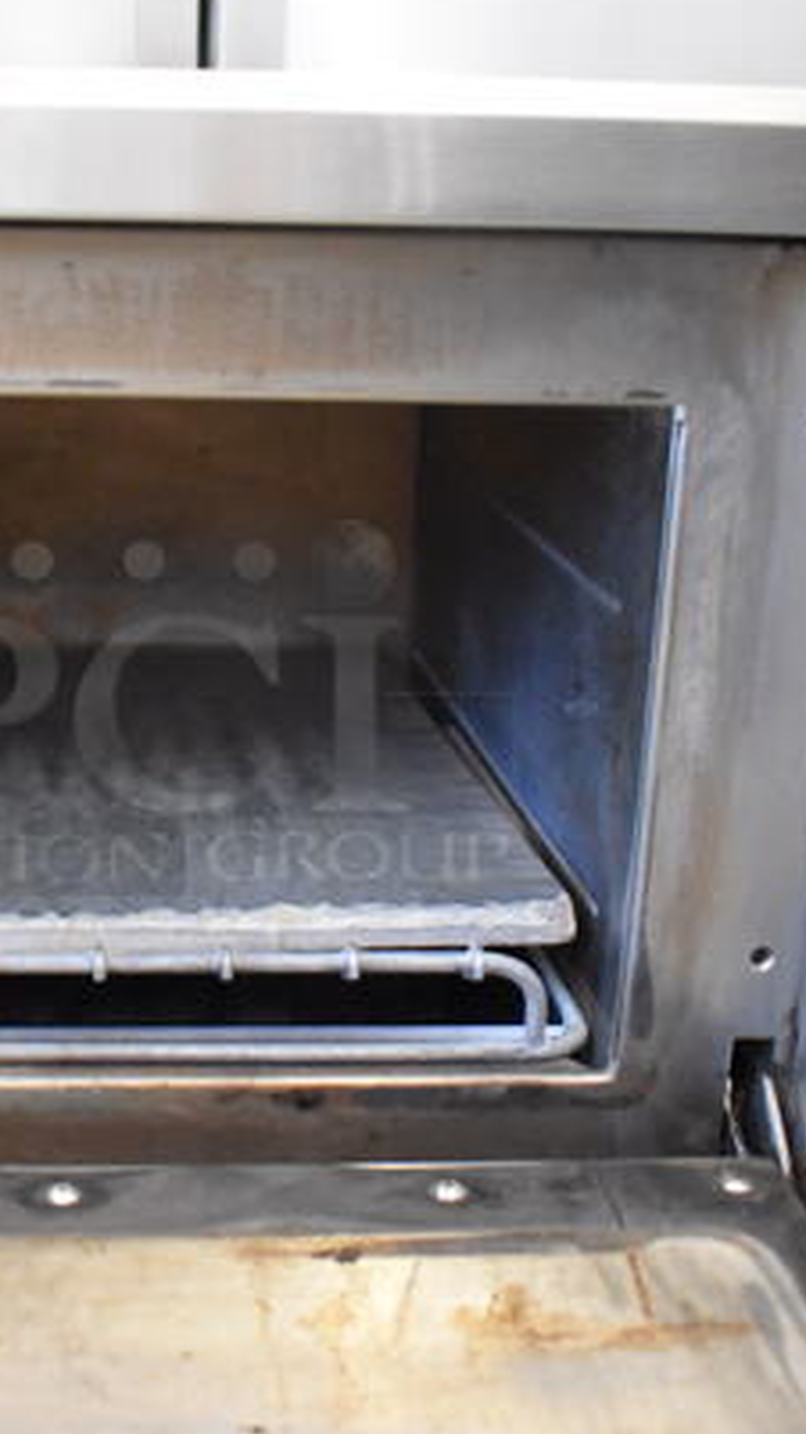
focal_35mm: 48
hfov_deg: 24.5
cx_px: 143
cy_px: 706
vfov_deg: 42.9
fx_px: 1824
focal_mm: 20
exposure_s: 1/125
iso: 8000
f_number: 3.5
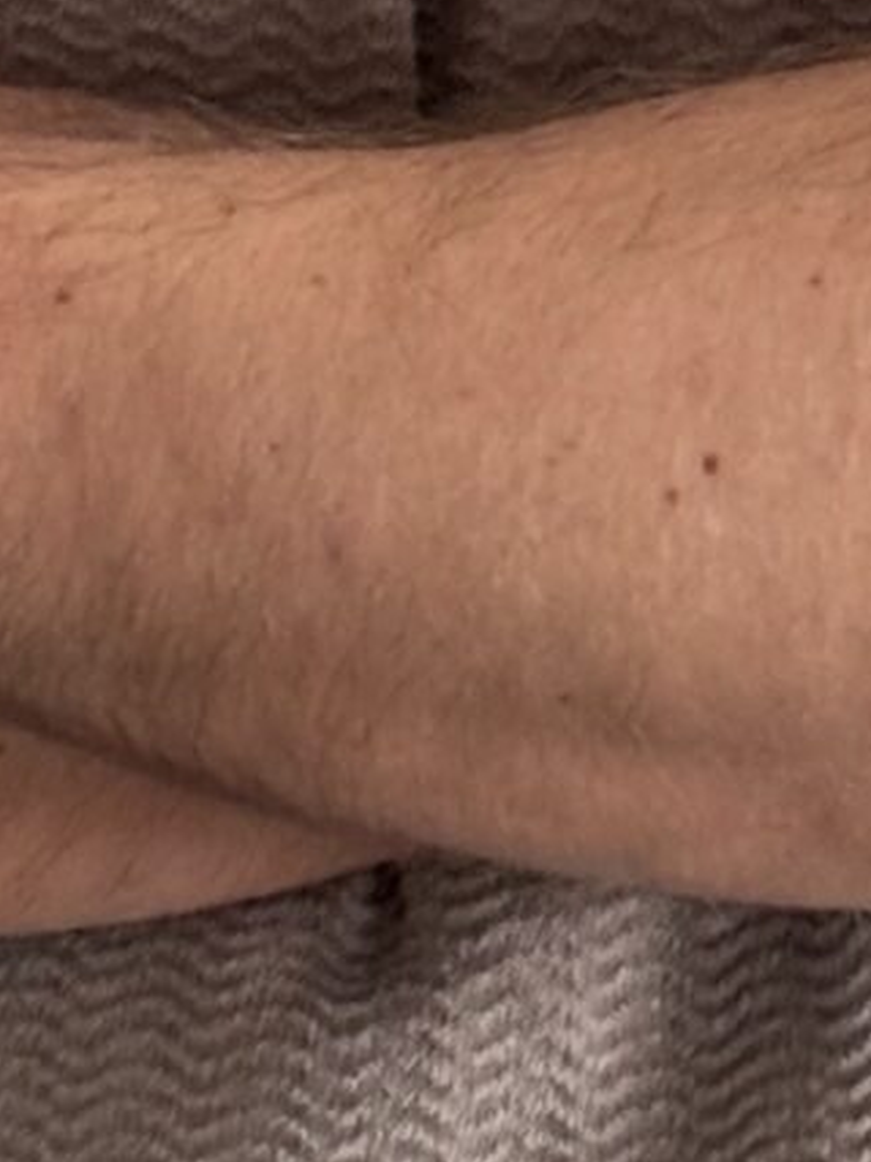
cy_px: -1001
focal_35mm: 288
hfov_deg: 5.2
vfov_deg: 6.7
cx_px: 585
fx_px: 9667
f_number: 1.78
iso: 250
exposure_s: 1/52
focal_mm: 6.76
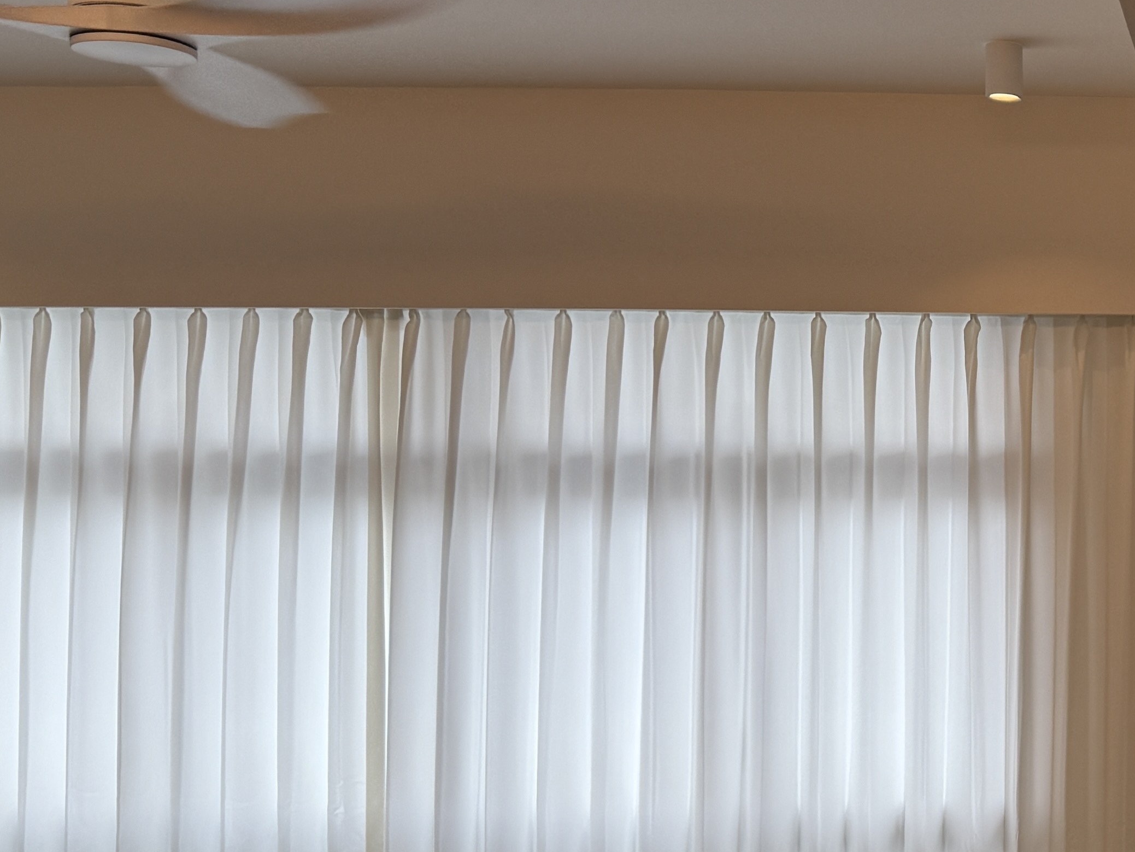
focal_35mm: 66
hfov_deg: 26.1
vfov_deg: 22.1
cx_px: 1377
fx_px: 2164
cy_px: 613
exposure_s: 1/178
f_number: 1.78
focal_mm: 6.76
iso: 64
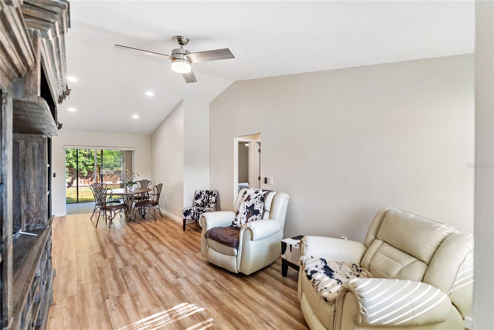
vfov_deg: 73.8
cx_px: 247
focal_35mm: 16
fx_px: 220
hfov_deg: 96.7
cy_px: 165
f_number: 2.8
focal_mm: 16
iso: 2000
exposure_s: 1/500
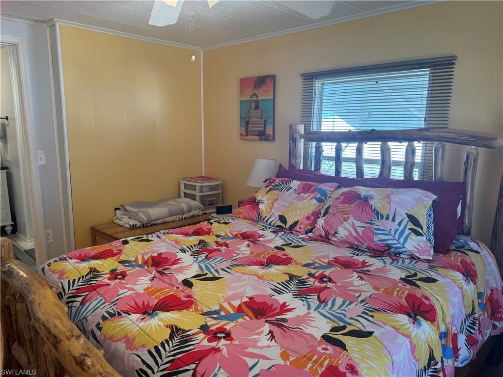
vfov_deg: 56.8
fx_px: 349
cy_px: 188
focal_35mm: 24
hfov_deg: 71.6
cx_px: 252
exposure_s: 1/130
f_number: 1.78
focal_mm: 6.76
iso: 100
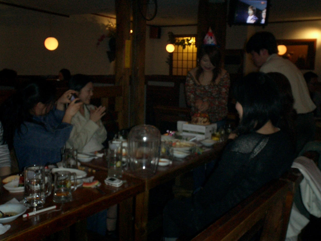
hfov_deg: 50.1
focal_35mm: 37
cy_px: 120
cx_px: 160
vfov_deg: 38.7
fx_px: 343
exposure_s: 1/40
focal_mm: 5.6
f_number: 3.5
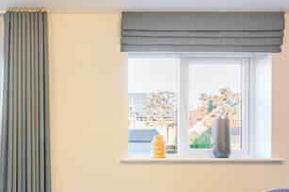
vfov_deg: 26.9
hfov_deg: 36.6
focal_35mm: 49
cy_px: 156
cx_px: 7
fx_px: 393
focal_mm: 14.6
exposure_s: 1.6
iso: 100
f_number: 10
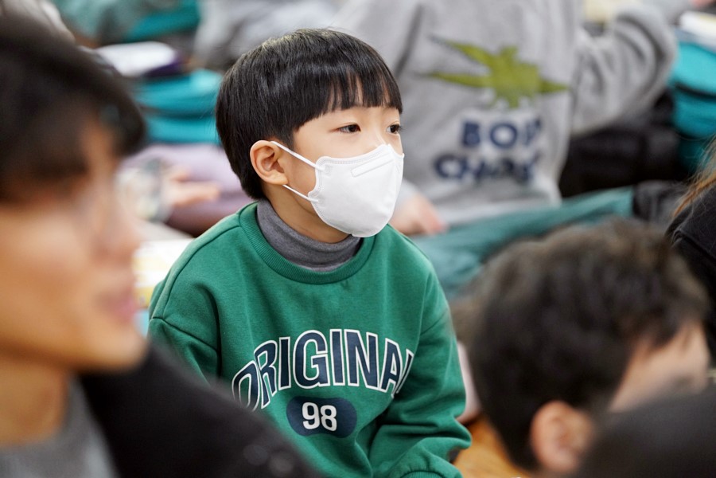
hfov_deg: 10.3
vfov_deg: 6.9
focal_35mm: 200
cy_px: 239
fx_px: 3977
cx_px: 358
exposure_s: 1/250
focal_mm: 200
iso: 3200
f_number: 2.8
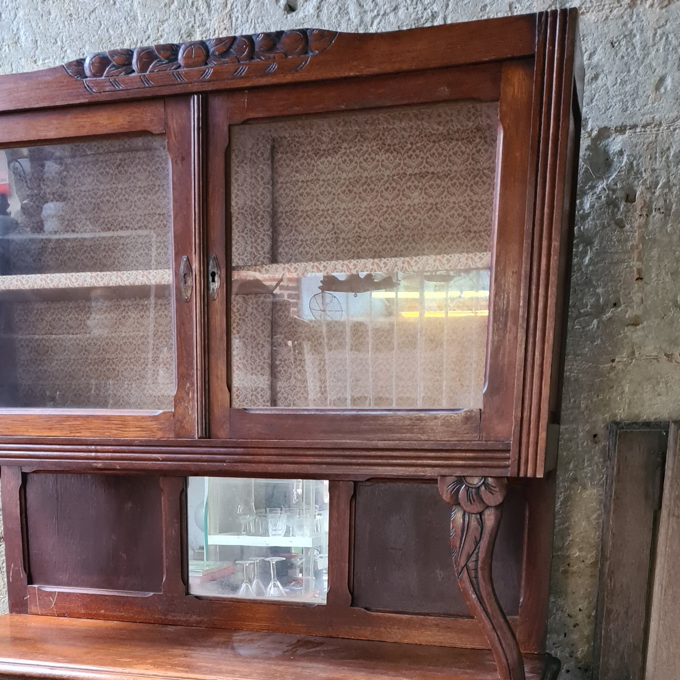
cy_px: 645
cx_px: 265
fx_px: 1045
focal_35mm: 47
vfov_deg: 33.6
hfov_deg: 35.9
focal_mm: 5.4
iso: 640
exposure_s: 1/33
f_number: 1.8
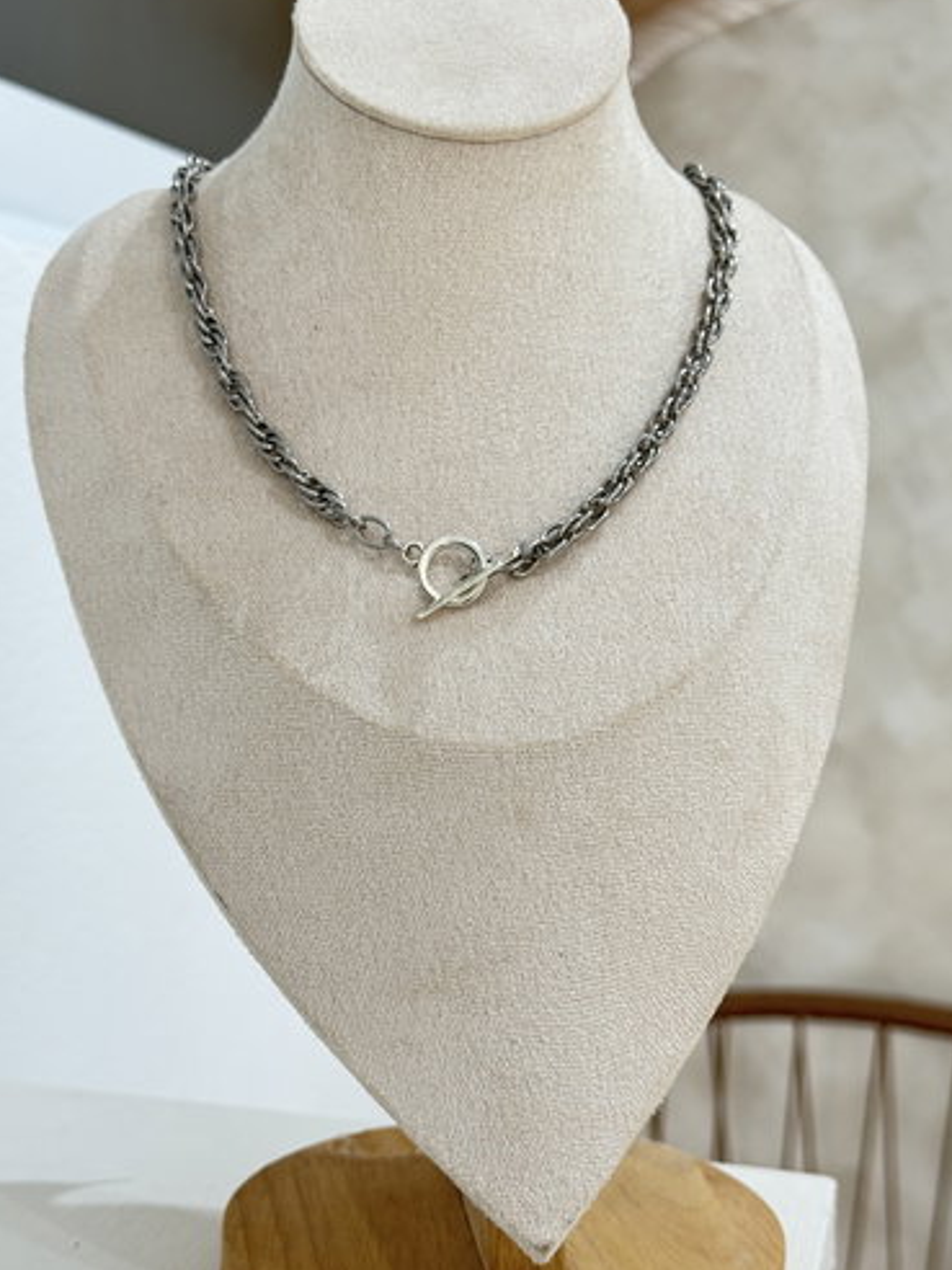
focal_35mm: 52
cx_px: 495
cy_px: 608
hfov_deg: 28.0
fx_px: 1907
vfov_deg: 36.8
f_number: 1.78
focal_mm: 6.76
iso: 50
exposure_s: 1/50
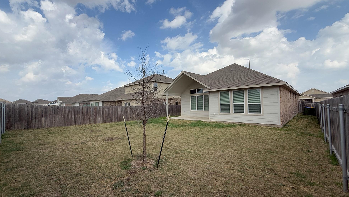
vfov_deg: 67.1
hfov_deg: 99.4
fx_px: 148
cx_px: 173
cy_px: 103
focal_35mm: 16
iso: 50
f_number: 2.2
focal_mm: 2.22
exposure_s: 1/2024
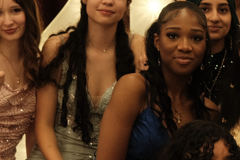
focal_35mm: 182
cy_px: 84
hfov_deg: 11.2
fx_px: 1213
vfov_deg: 7.5
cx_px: 242
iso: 400
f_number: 4
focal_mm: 29.2
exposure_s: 1/40
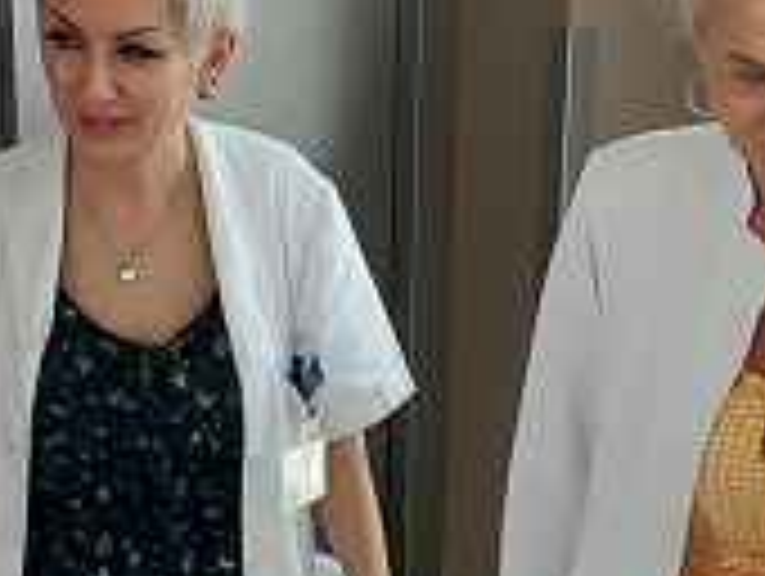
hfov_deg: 15.5
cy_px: 549
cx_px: 261
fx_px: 2811
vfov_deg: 11.6
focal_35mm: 127
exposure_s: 1/50
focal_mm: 4
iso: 100
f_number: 1.8
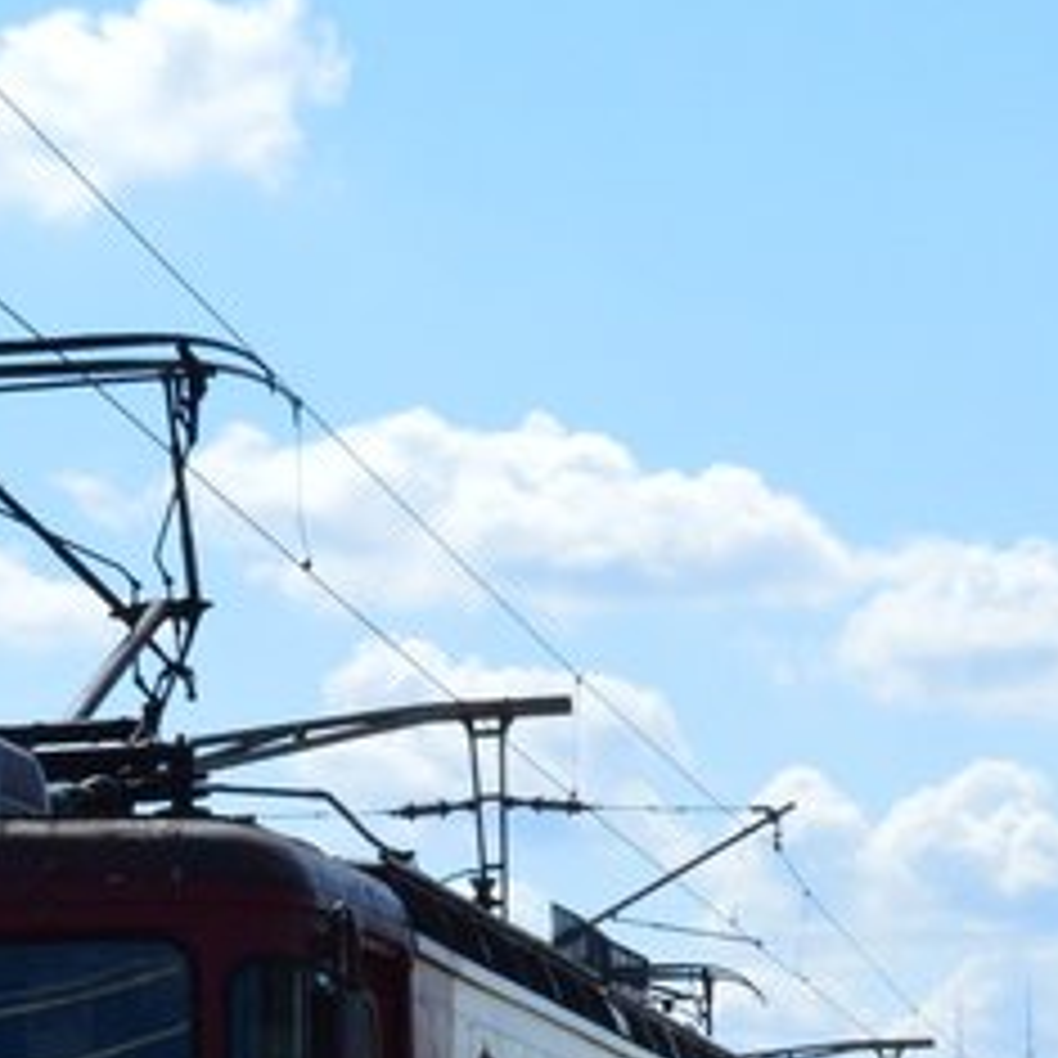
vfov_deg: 16.4
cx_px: 167
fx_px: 3596
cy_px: 1090
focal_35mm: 104
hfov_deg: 16.6
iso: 800
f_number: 13
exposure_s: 1/1000
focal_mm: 24
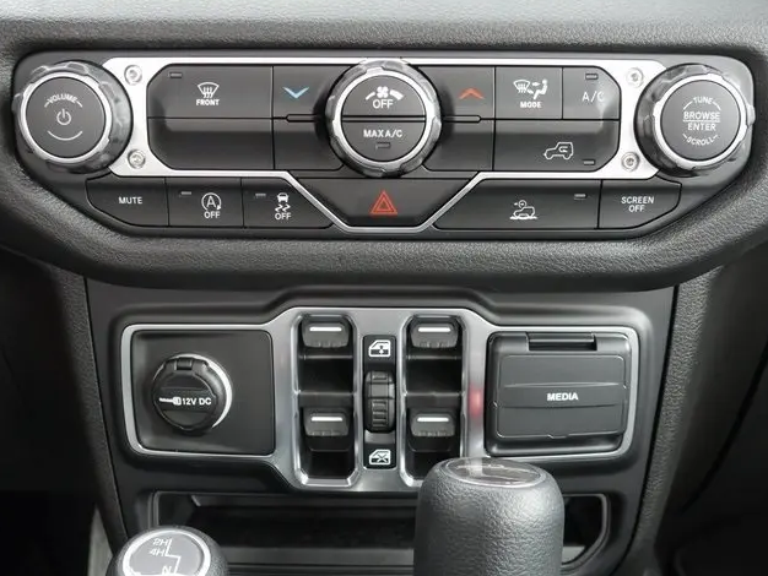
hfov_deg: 42.1
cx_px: 388
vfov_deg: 32.2
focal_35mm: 45
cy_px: 282
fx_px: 999
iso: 2000
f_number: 5
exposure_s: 1/60
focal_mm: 22
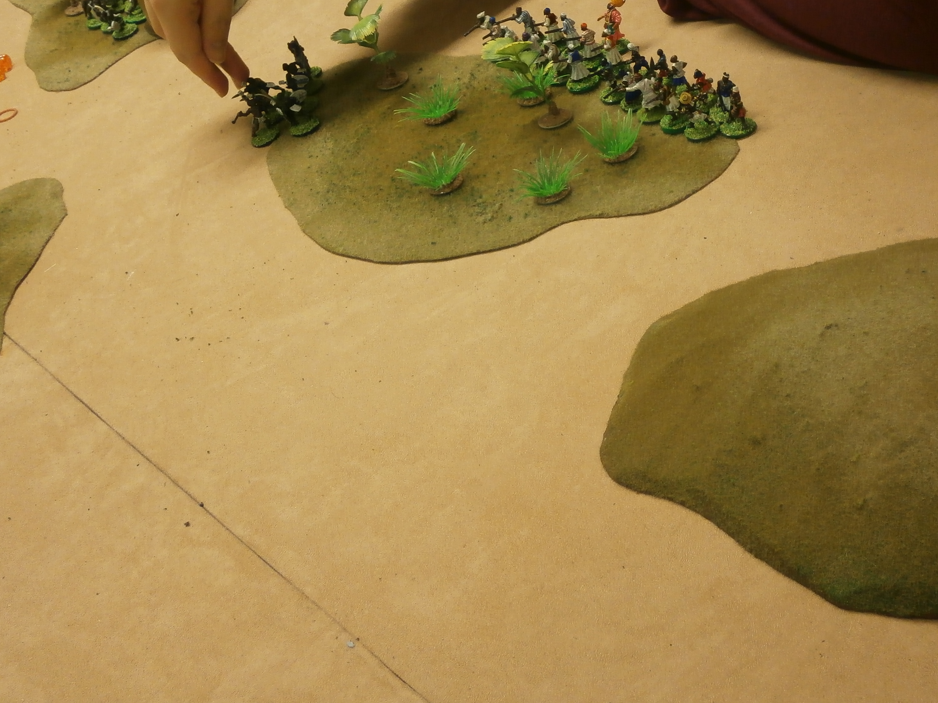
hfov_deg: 29.3
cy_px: 246
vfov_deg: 22.2
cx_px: 588
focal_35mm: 66
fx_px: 1788
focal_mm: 8.3
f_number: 3.4
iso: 200
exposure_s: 1/40
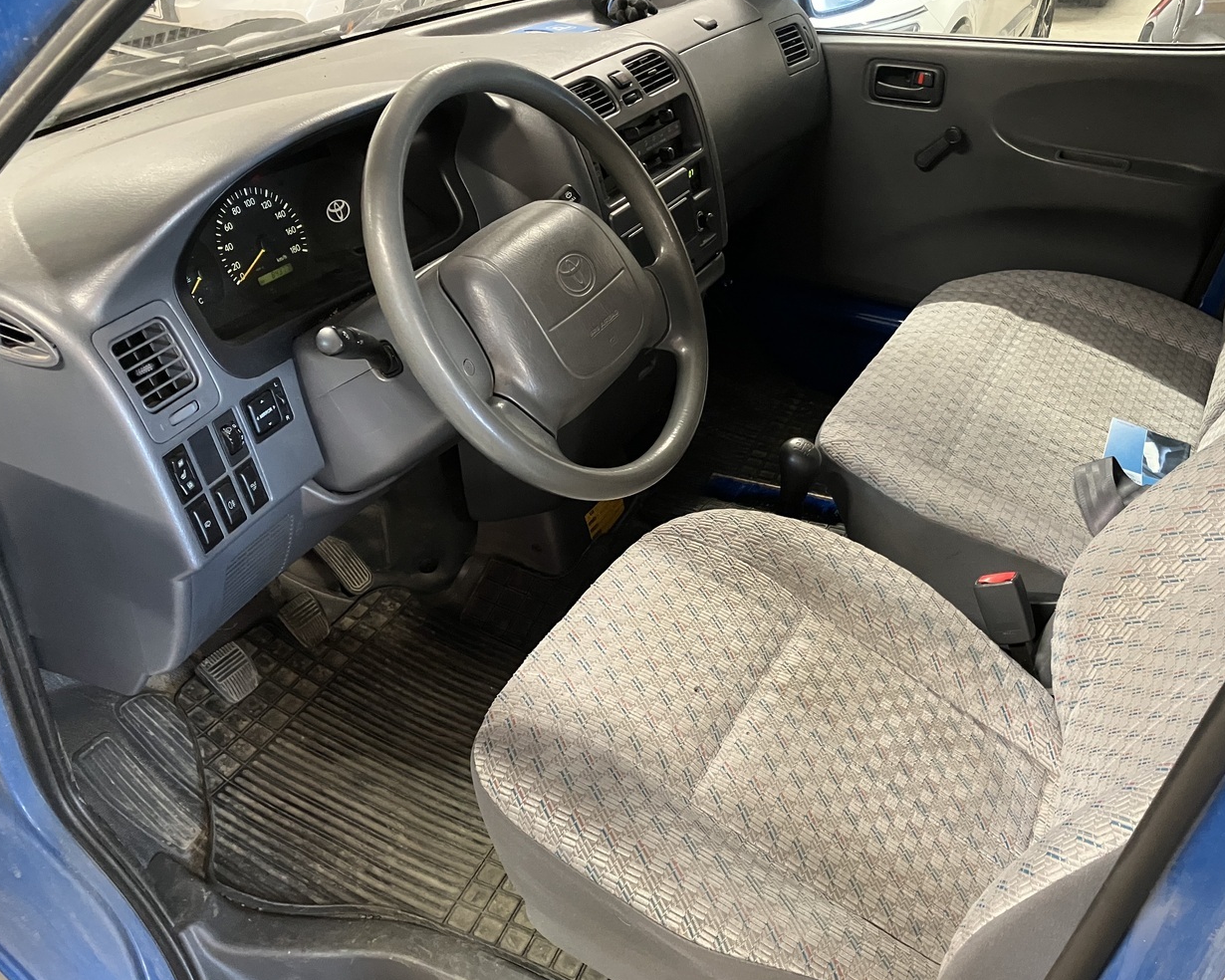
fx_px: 1160
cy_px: 477
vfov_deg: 45.8
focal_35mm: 32
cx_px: 693
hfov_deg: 55.5
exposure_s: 1/33
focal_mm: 3.99
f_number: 1.8
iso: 400
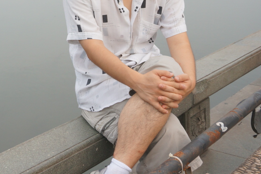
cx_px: 42
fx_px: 501
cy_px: 24
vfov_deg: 19.5
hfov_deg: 28.4
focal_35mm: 69
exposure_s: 1/160
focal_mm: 20
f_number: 4
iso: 200
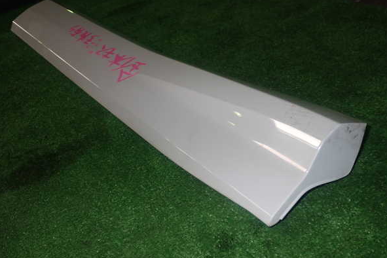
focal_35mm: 38
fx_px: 408
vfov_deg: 35.1
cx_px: 194
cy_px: 129
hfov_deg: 50.7
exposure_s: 1/40
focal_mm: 6.37
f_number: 7.1
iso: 250
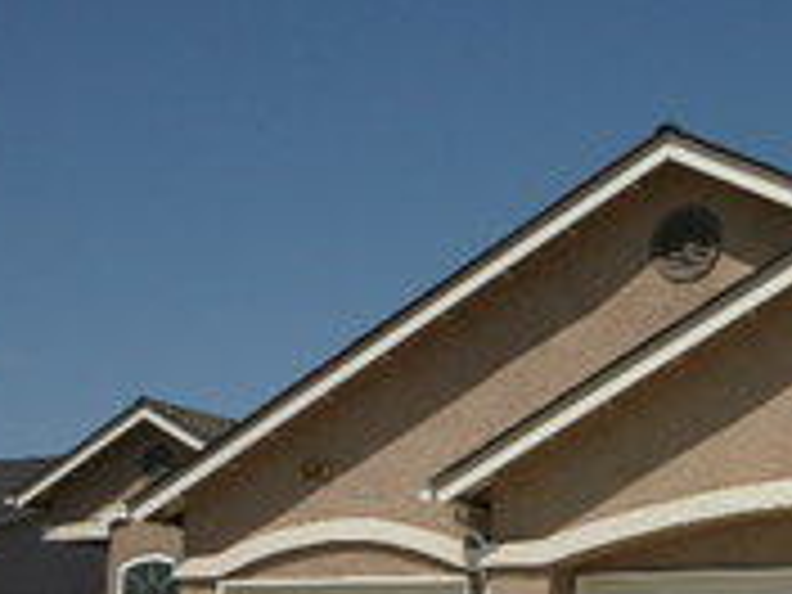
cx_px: 711
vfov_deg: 20.9
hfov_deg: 27.2
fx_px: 1579
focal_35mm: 69
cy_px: 536
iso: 80
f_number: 5
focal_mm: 5.2
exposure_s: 1/1300
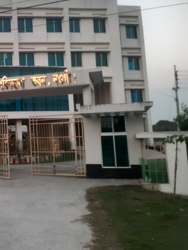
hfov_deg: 29.3
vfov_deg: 41.9
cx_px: -15
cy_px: 99
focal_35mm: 45
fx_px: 326
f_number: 1.9
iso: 100
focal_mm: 3.6
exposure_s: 1/100
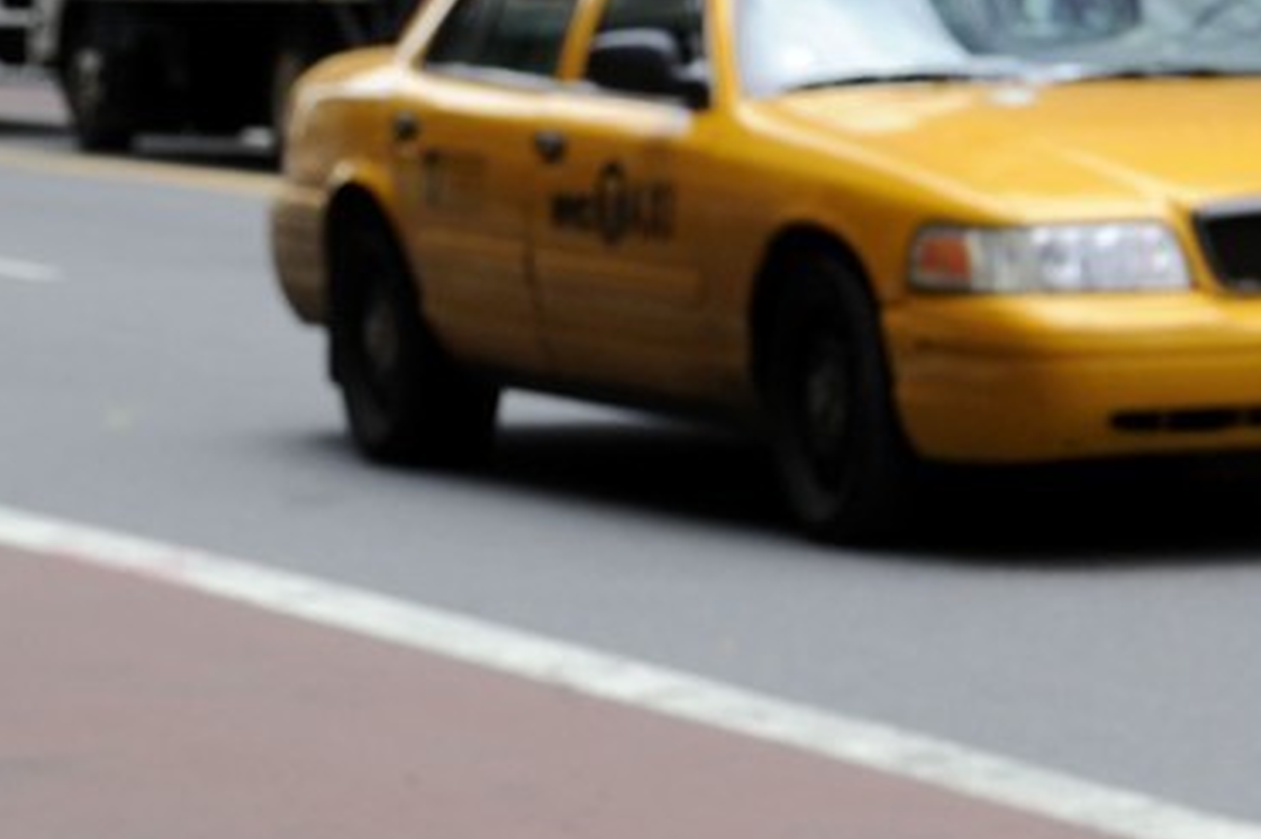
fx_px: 7874
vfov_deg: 6.1
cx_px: 2716
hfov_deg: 8.6
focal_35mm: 225
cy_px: 672
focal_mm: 52
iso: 400
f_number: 8
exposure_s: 1/200
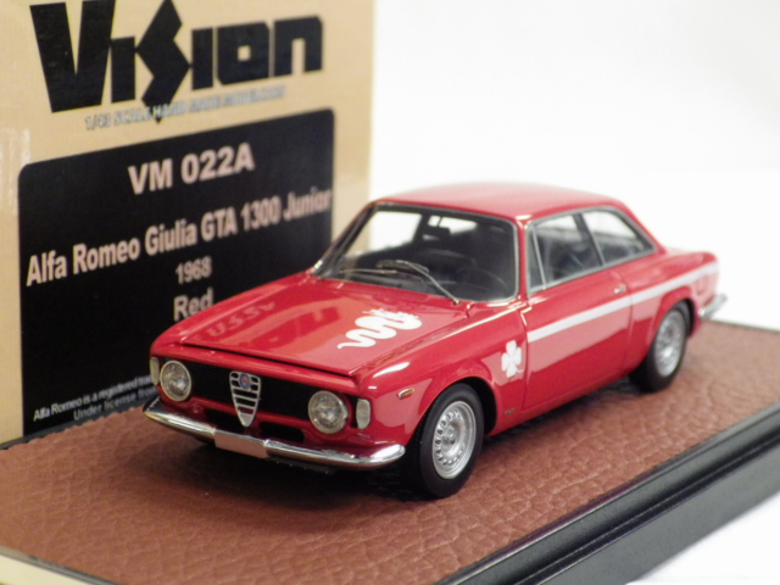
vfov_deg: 17.0
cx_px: 390
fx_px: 1960
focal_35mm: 87
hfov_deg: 22.5
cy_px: 292
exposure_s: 1/30
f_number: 4.4
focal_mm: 15.6
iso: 800
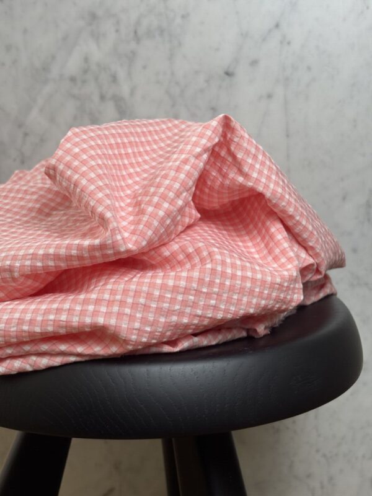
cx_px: 186
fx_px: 745
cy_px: 248
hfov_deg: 28.0
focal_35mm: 52
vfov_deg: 36.8
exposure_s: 1/136
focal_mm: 5.96
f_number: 1.6
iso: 32
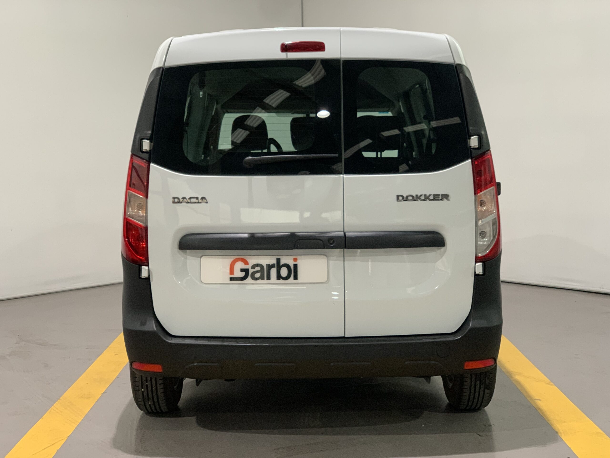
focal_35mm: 52
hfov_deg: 36.8
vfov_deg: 28.0
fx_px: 916
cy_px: 229
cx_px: 305
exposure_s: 1/60
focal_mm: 6
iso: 250
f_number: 2.4
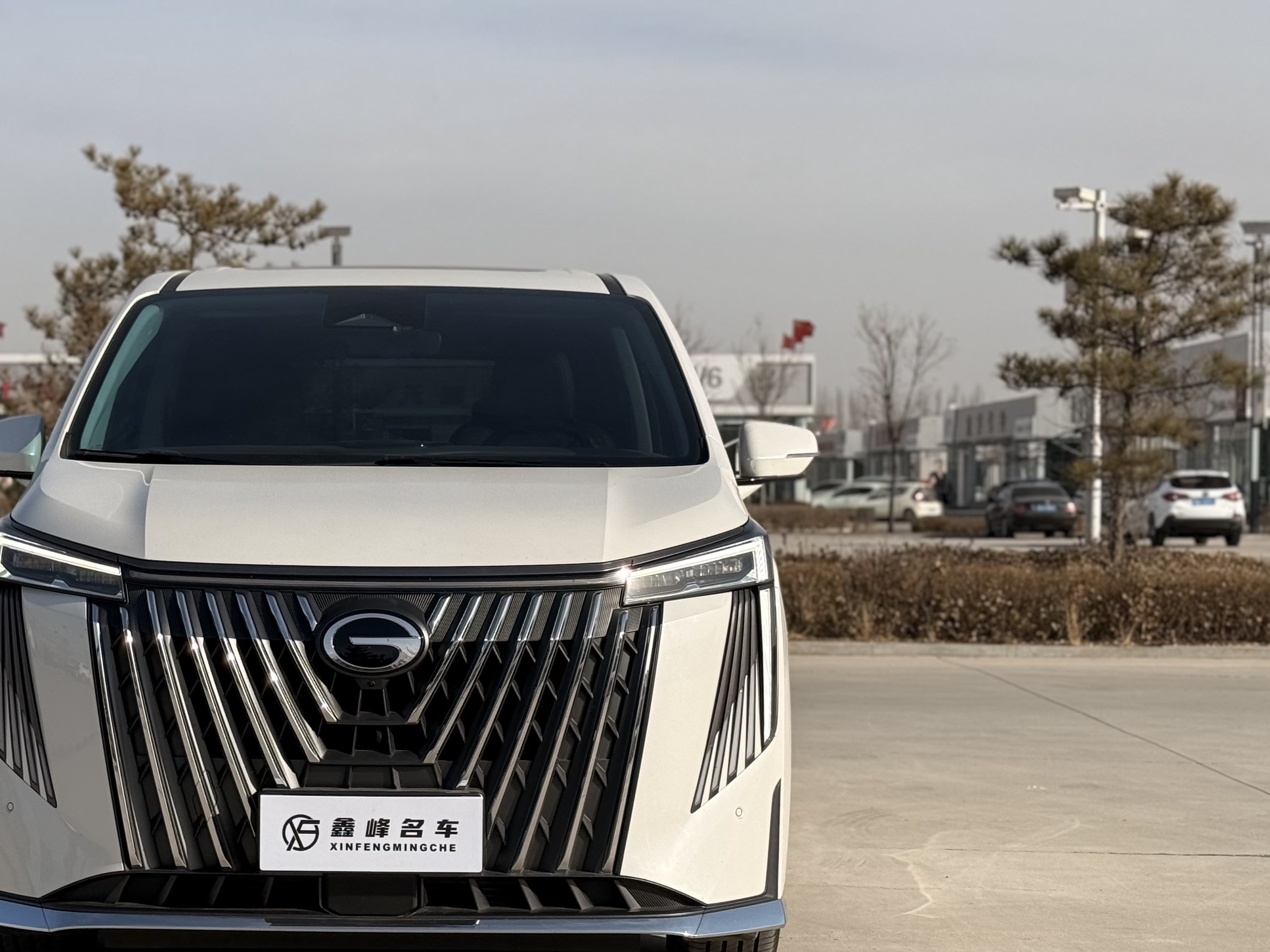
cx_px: 399
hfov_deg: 26.5
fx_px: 2678
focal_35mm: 73
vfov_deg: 20.1
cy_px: 613
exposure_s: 1/7143
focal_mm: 6.76
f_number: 1.78
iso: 64
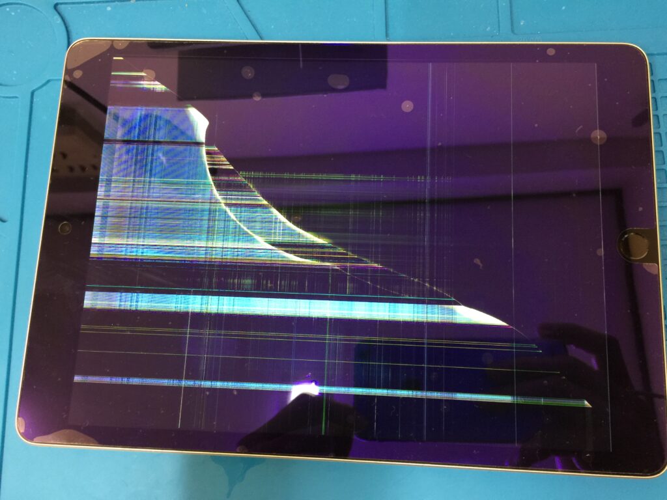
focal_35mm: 29
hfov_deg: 61.7
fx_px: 559
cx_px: 334
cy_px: 250
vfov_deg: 48.2
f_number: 2.2
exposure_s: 1/15
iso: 64
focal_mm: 4.15
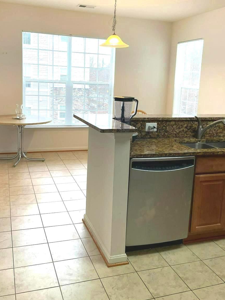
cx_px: 112
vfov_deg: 52.4
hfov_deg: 40.7
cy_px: 126
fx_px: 303
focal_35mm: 35
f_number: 1.6
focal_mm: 4.2
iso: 80
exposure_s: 1/60
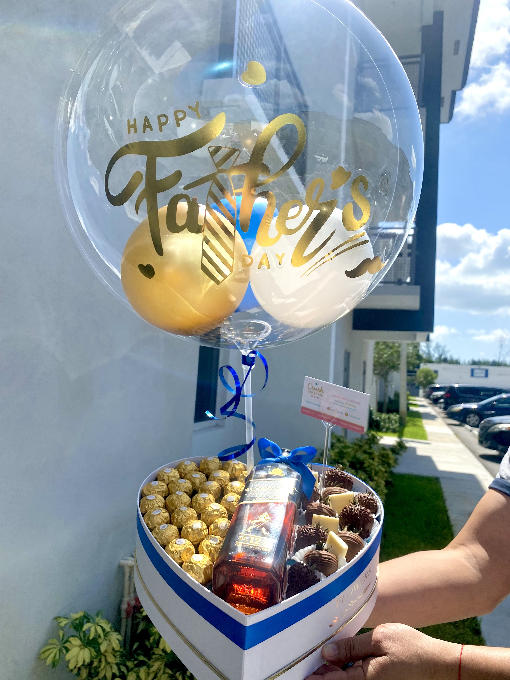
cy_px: 340
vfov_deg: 67.3
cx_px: 255
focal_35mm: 26
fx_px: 511
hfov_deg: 53.1
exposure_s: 1/3300
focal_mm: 4.25
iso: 32
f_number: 1.8
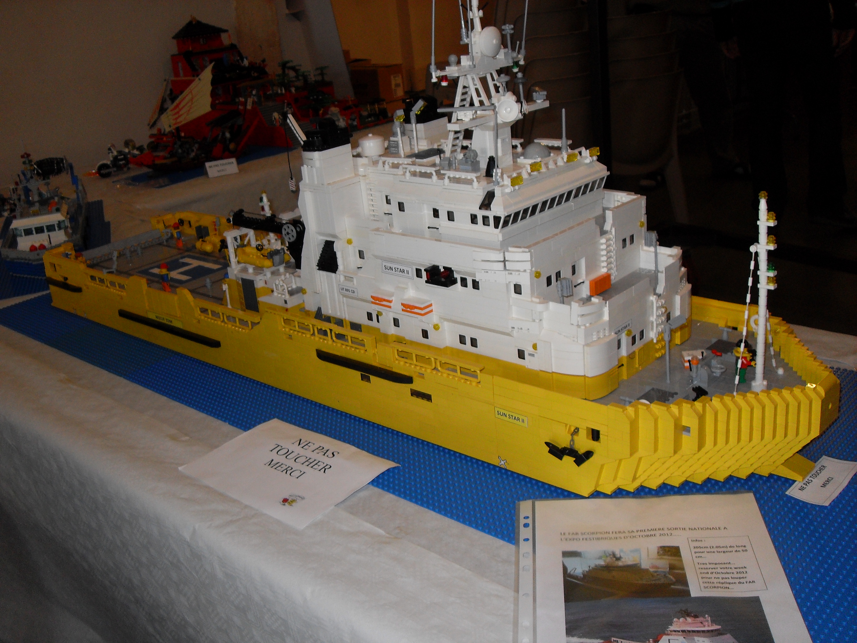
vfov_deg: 38.7
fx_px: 916
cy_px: 322
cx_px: 428
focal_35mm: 37
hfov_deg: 50.1
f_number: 2.8
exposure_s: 1/45
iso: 100
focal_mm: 6.3
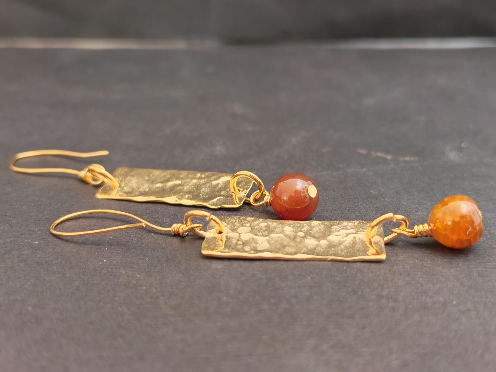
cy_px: 186
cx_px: 248
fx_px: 688
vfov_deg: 30.3
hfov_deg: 39.7
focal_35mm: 48
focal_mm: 6.12
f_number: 1.9
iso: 1000
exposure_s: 1/50
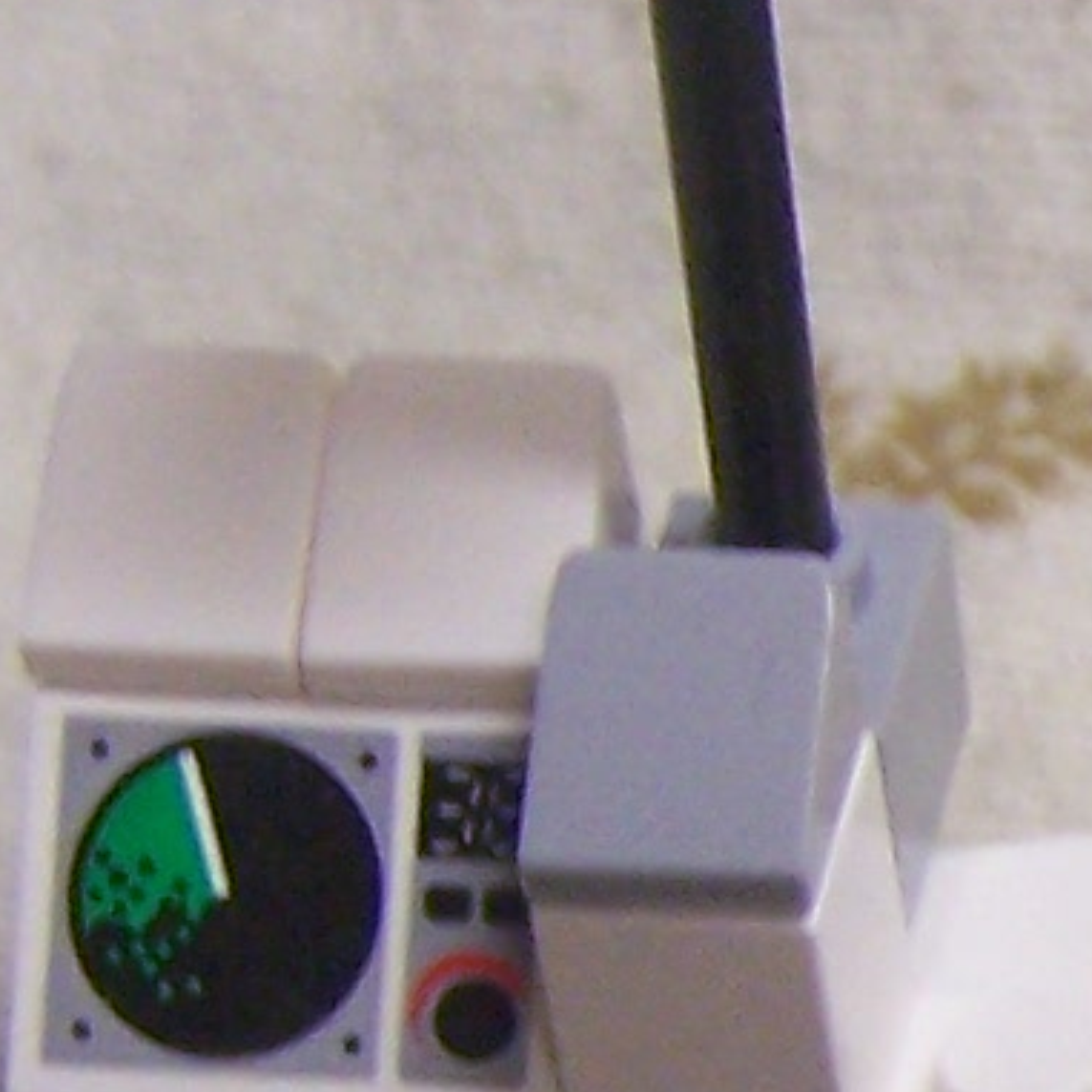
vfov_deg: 7.7
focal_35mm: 227
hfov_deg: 7.3
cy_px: 1121
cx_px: 2559
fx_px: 8102
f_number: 2.8
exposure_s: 1/20
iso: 140
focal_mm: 6.3
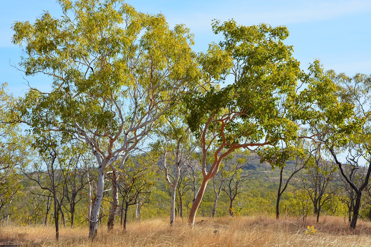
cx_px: 186
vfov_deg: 16.3
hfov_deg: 24.2
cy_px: 124
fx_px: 865
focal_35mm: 84
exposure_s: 1/125
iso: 125
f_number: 11
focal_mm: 56
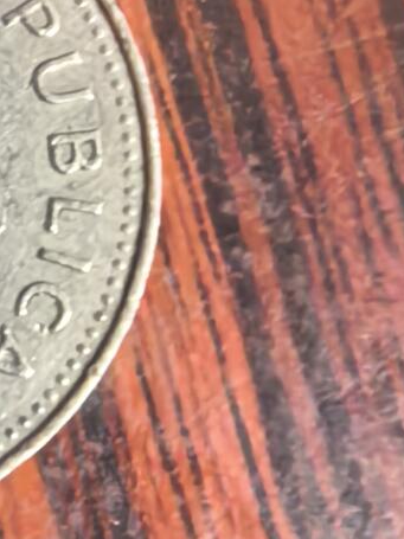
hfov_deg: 14.2
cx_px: -263
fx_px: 1479
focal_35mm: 95
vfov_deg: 19.8
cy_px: -53
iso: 1000
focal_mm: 1.95
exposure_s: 1/50
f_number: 2.2
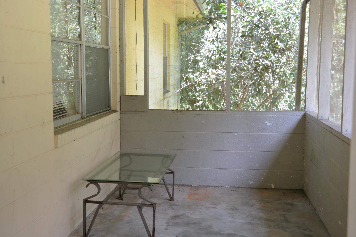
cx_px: 178
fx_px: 435
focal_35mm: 44
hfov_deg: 44.5
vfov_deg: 30.5
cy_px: 118
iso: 200
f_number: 4.5
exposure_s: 1/50
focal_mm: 29
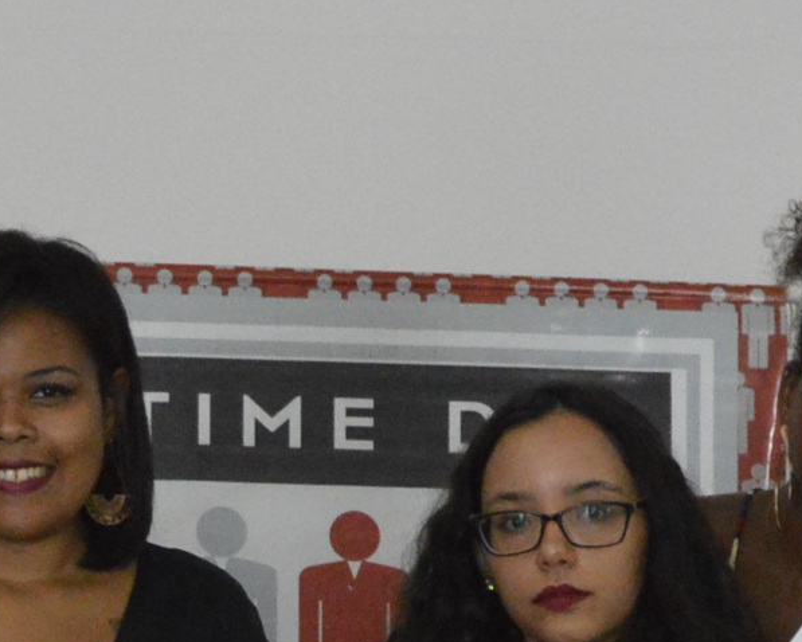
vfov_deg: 6.3
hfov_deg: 8.0
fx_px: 5722
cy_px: 1123
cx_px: 67
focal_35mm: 241
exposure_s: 1/80
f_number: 5
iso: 3200
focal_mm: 34
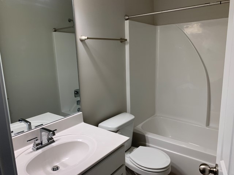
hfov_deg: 67.3
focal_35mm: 26
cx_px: 117
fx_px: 176
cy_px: 88
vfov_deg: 53.1
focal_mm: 4.25
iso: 100
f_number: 1.8
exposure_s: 1/120
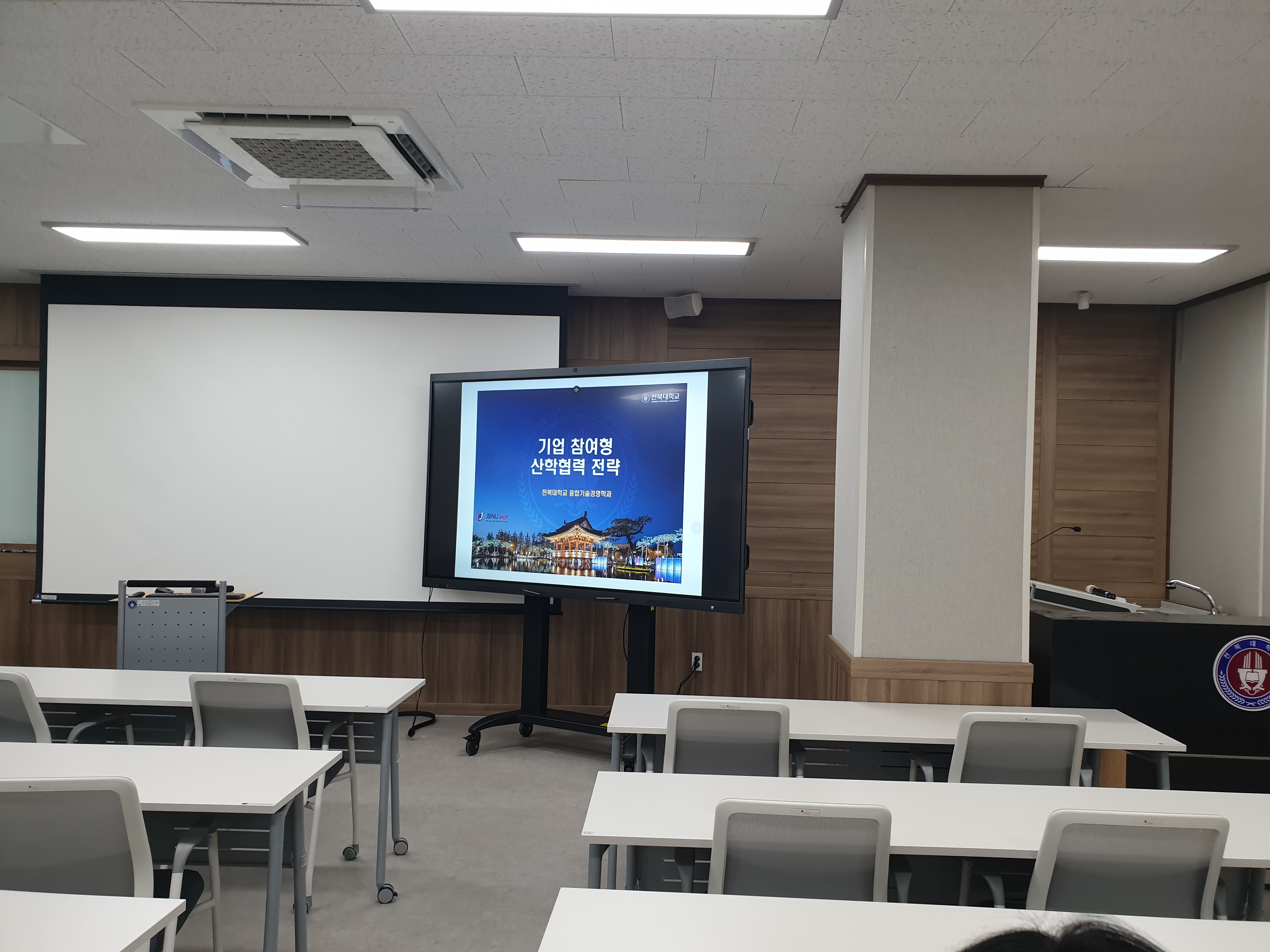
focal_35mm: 26
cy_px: 476
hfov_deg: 67.3
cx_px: 635
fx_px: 954
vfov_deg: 53.1
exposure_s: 1/60
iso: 80
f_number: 2.4
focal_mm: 4.3
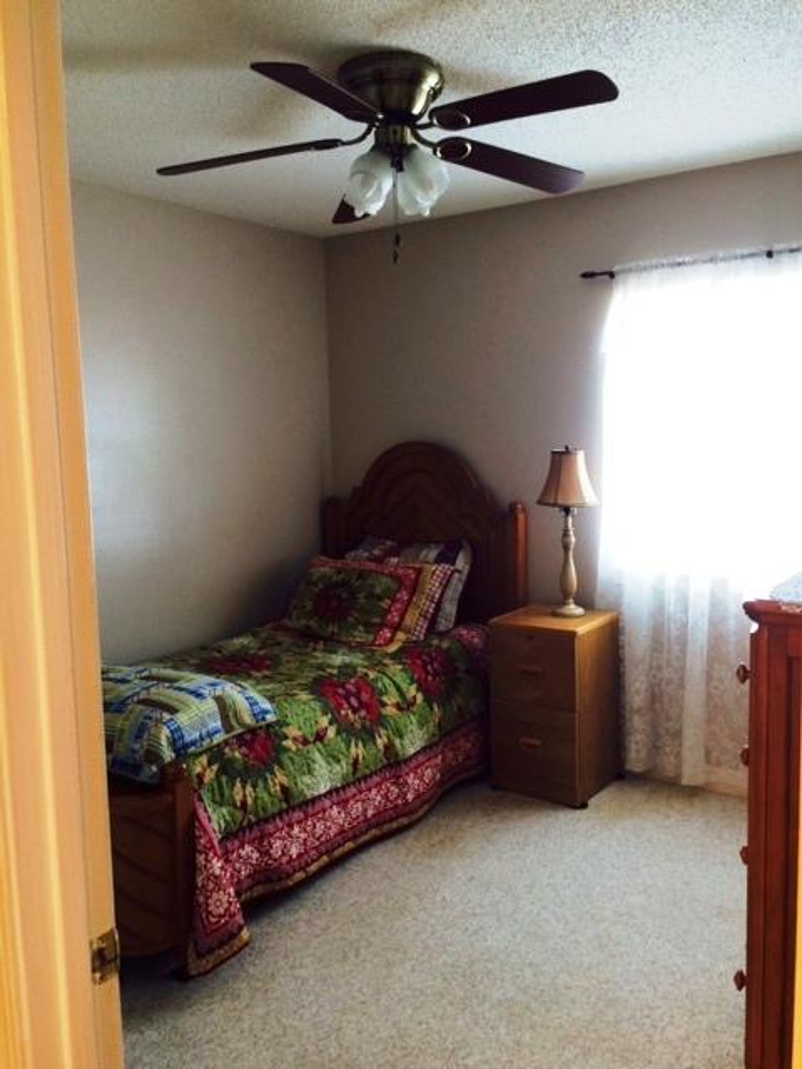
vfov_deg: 61.7
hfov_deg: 48.2
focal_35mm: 29
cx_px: 401
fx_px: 896
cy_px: 534
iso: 100
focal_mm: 4.15
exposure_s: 1/30
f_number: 2.2
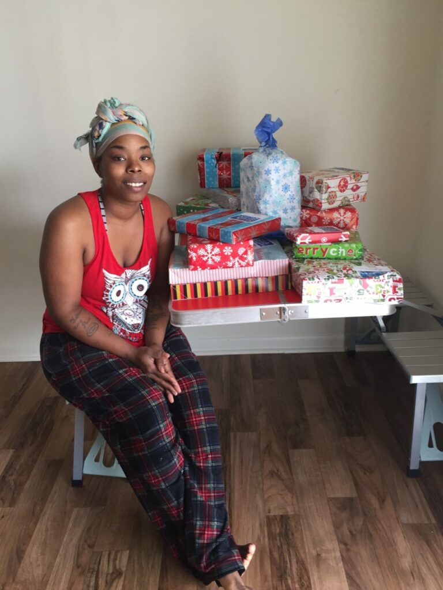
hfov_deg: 48.2
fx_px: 495
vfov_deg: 61.7
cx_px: 222
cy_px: 295
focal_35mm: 29
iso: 160
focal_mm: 4.15
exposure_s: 1/30
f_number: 2.2
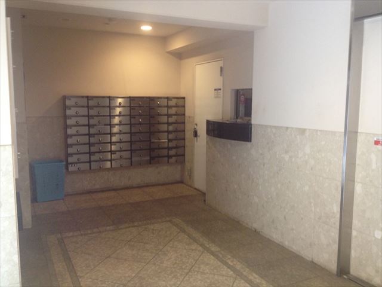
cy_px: 144
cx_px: 191
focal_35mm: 35
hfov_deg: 52.6
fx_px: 386
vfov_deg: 40.7
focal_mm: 4.28
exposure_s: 1/20
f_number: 2.4
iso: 200
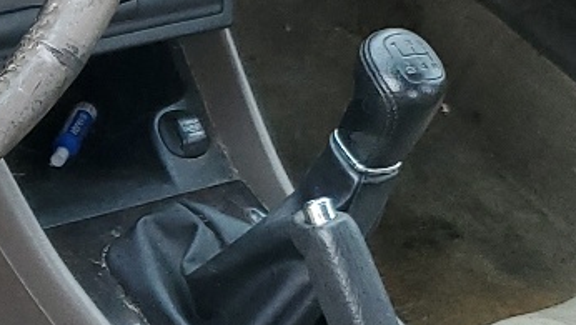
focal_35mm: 131
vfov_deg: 9.2
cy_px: 300
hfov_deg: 14.8
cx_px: -368
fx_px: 2002
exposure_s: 1/60.2
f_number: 1.5
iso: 113
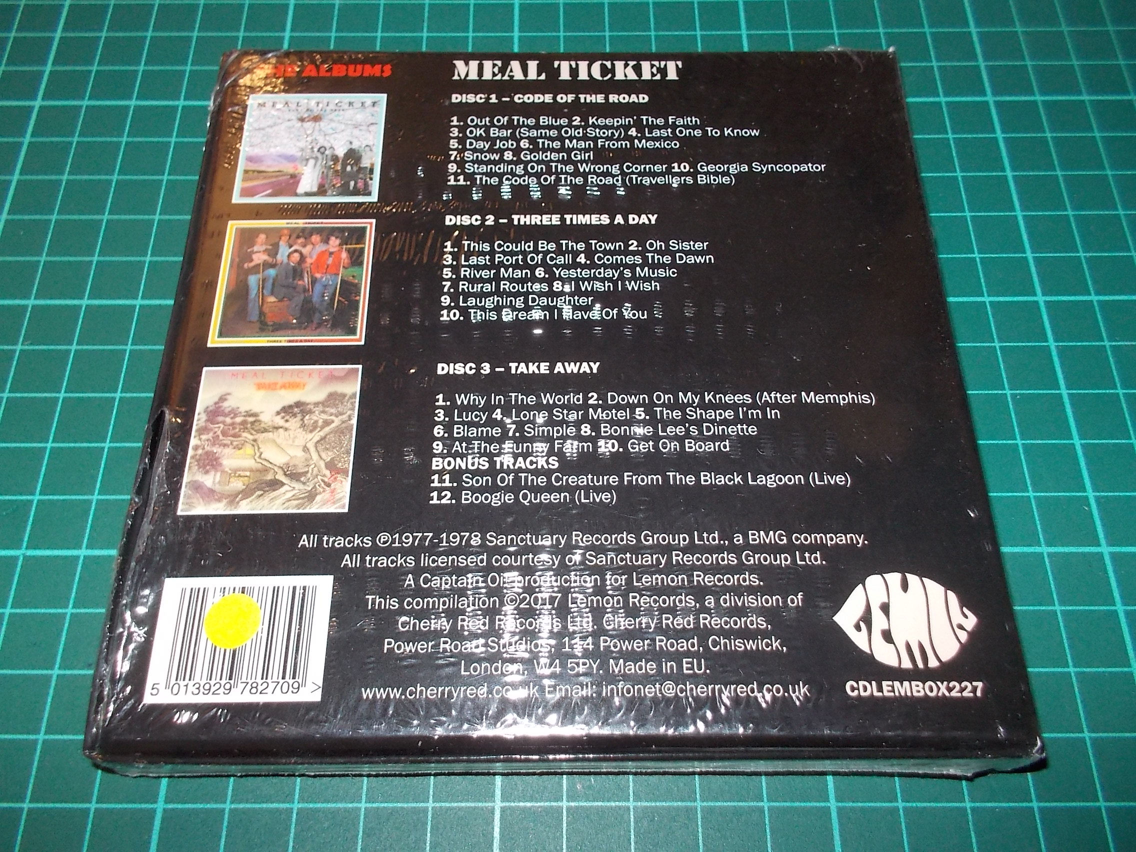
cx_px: 568
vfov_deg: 48.2
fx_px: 952
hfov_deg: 61.7
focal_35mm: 29
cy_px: 426
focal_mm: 4.1
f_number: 3.3
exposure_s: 1/30
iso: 200
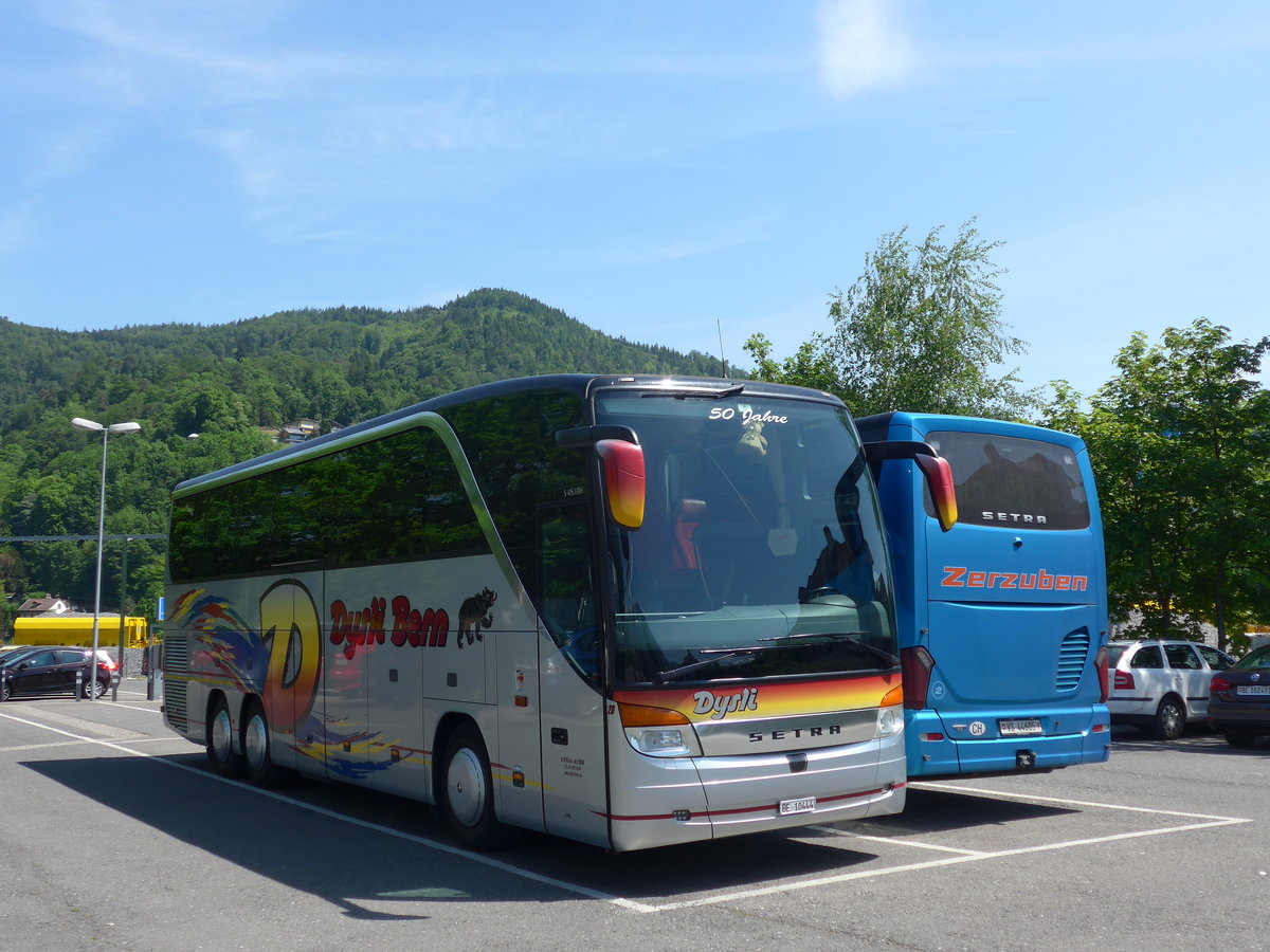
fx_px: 1431
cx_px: 635
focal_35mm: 39
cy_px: 476
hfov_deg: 47.9
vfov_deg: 36.8
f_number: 2.8
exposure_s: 1/1300
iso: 80
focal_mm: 8
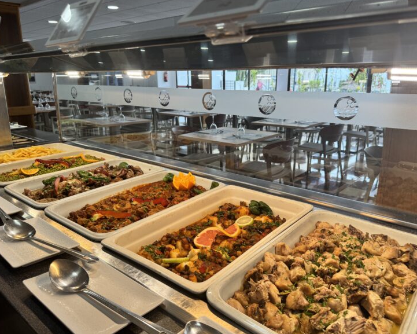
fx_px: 321
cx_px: 216
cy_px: 166
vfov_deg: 54.9
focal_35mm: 26
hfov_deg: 66.0
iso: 80
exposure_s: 1/422
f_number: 1.78
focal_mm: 6.76
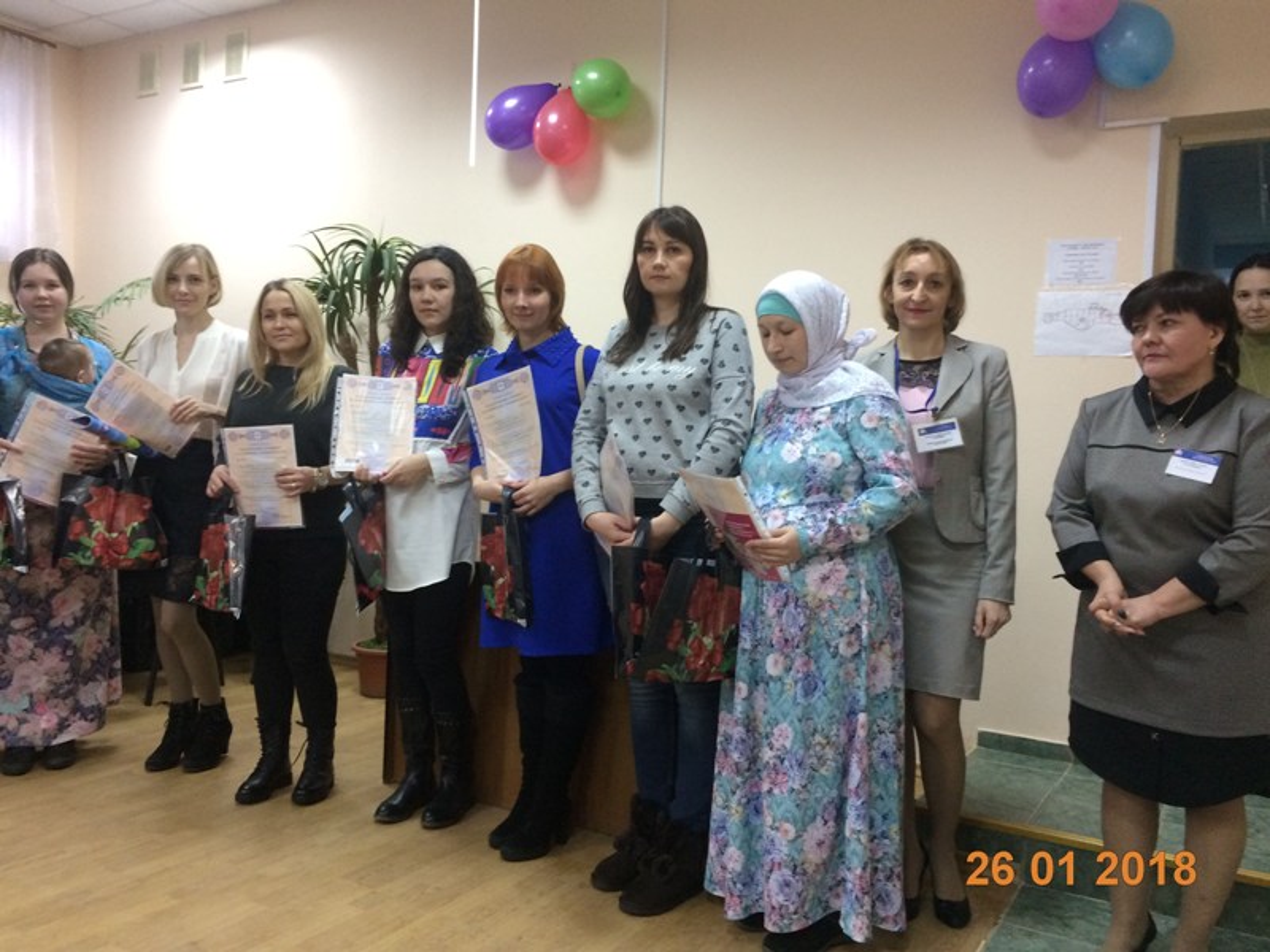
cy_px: 476
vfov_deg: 48.2
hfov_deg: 61.7
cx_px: 635
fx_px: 1064
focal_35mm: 29
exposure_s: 1/33
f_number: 2.2
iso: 200
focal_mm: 4.15
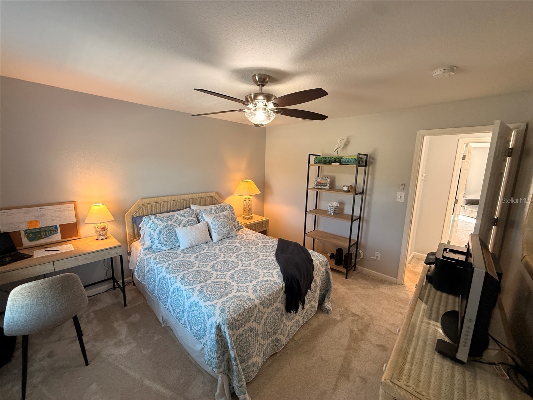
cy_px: 200
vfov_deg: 85.7
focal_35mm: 14
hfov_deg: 102.1
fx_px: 216
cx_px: 266
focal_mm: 2.22
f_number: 2.2
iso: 250
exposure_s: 1/60
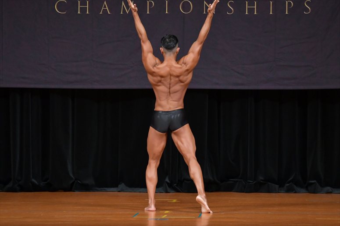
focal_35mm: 270
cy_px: 113
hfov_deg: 7.6
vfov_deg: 5.1
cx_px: 170
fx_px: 2549
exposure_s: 1/400
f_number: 5.6
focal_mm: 180
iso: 4000
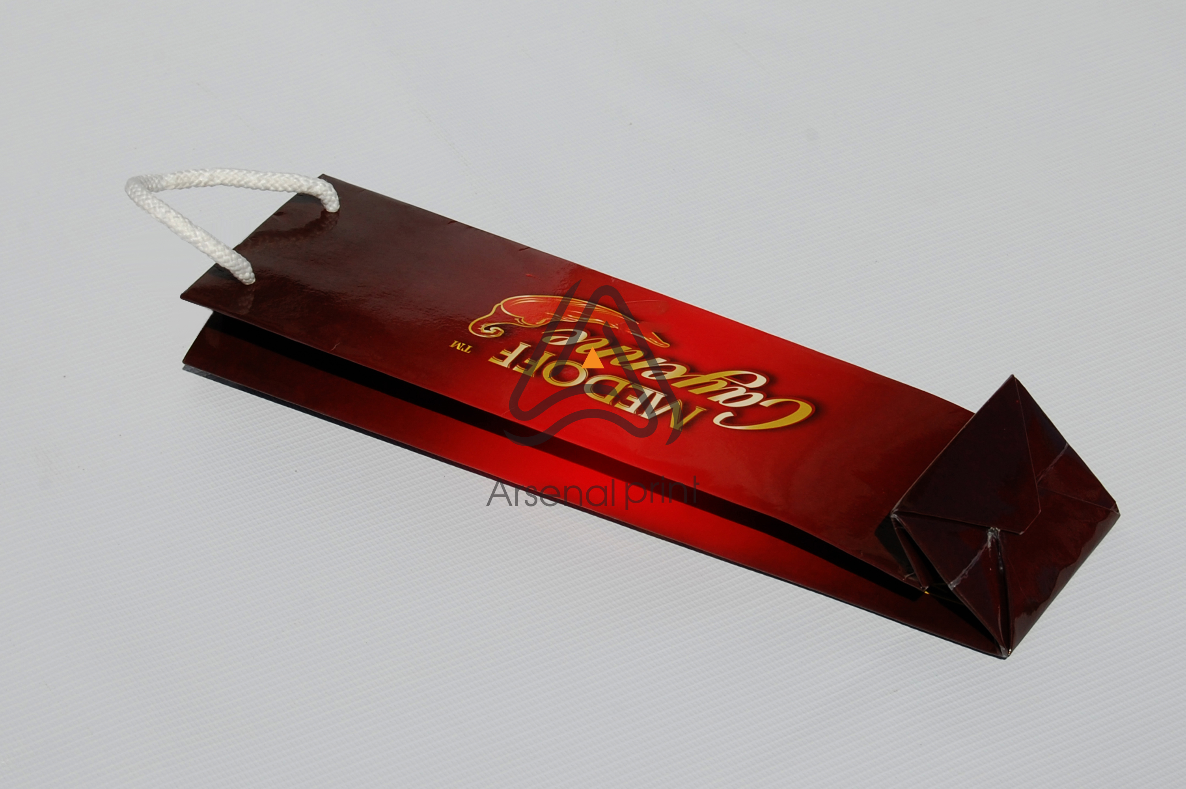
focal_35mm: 82
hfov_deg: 24.6
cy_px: 394
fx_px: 2715
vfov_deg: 16.5
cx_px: 593
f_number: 13
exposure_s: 1/640
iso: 200
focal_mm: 55
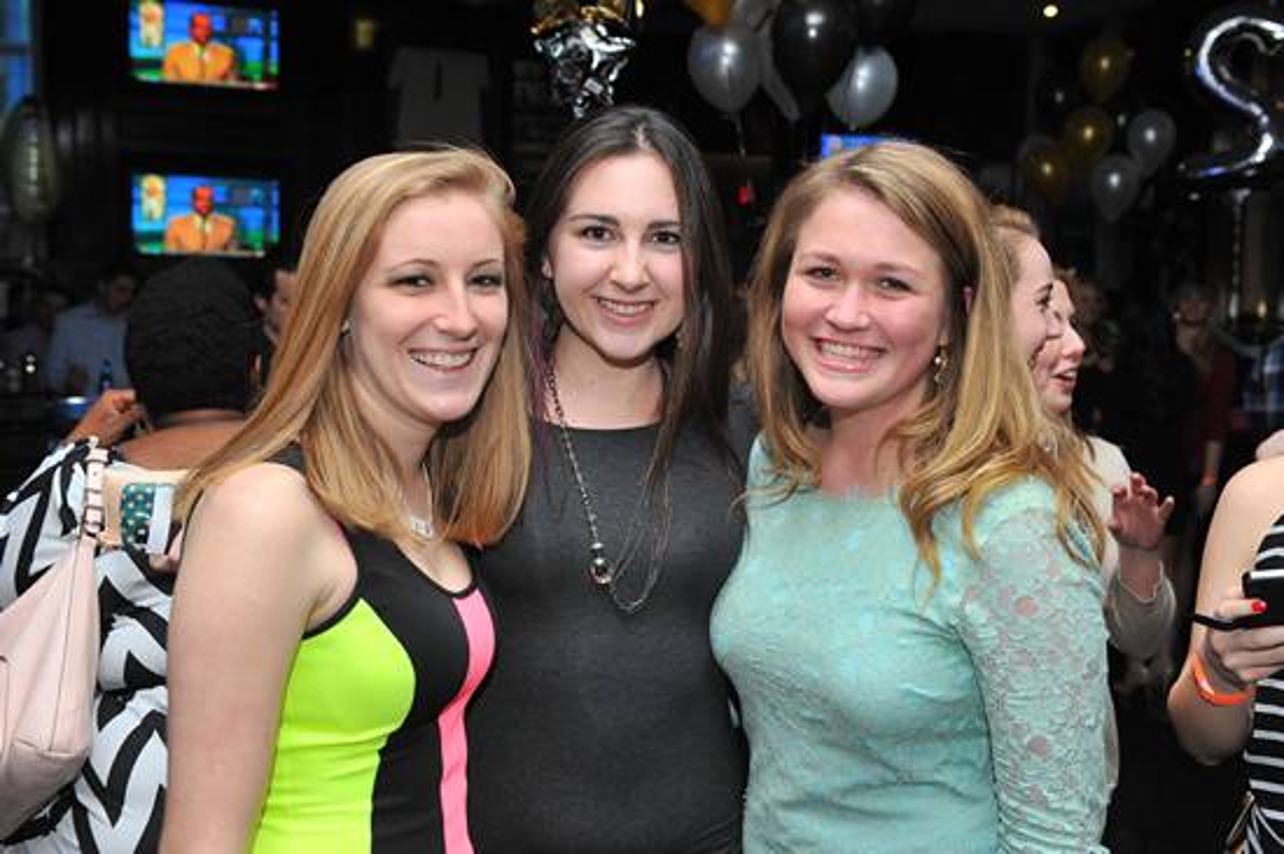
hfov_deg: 41.1
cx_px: 642
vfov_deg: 28.0
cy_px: 427
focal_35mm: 48
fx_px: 1711
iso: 1000
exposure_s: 1/100
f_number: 5.6
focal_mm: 48
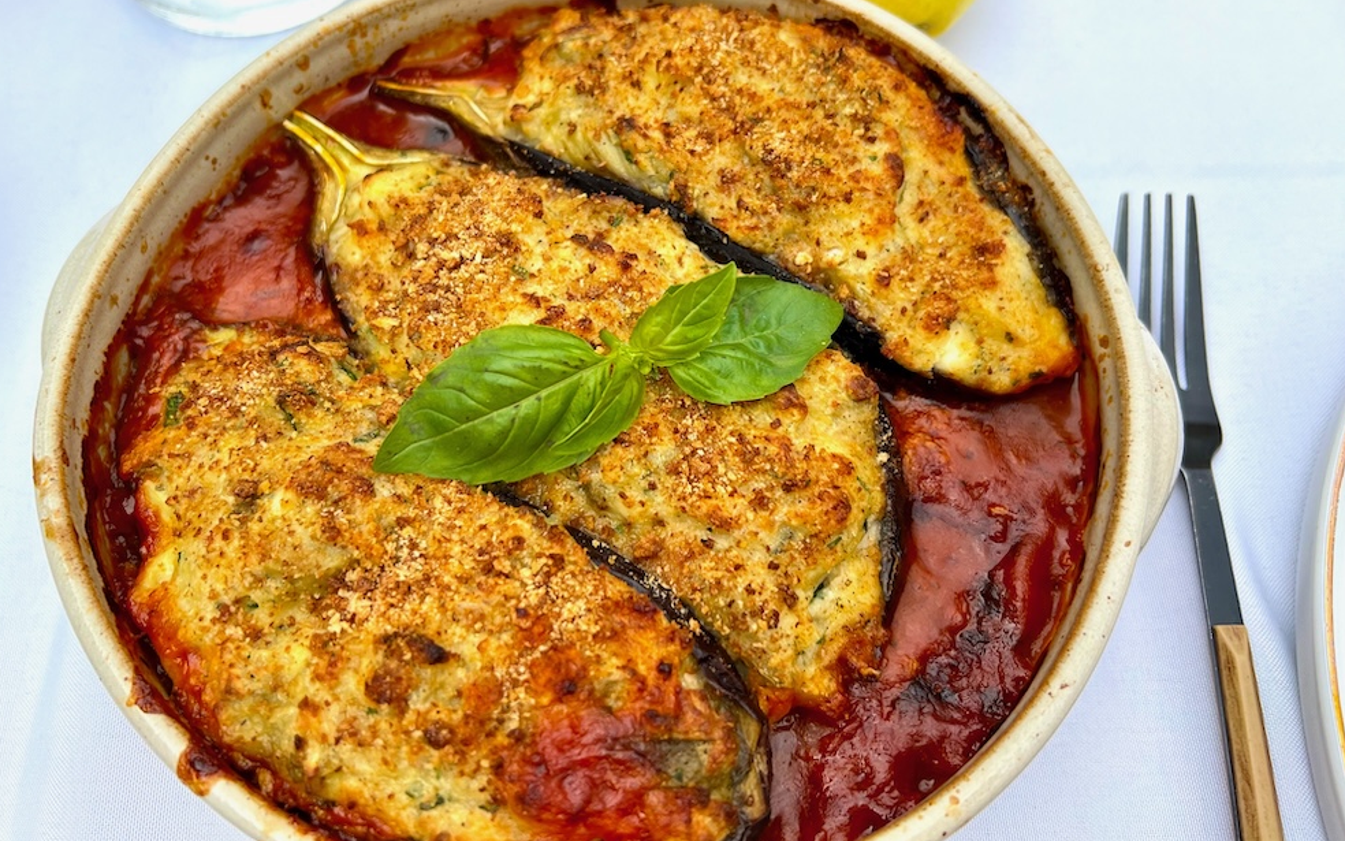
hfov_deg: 66.5
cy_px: 356
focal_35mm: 28
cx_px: 666
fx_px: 1026
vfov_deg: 44.4
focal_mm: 5.7
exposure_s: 1/1645
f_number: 1.5
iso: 50
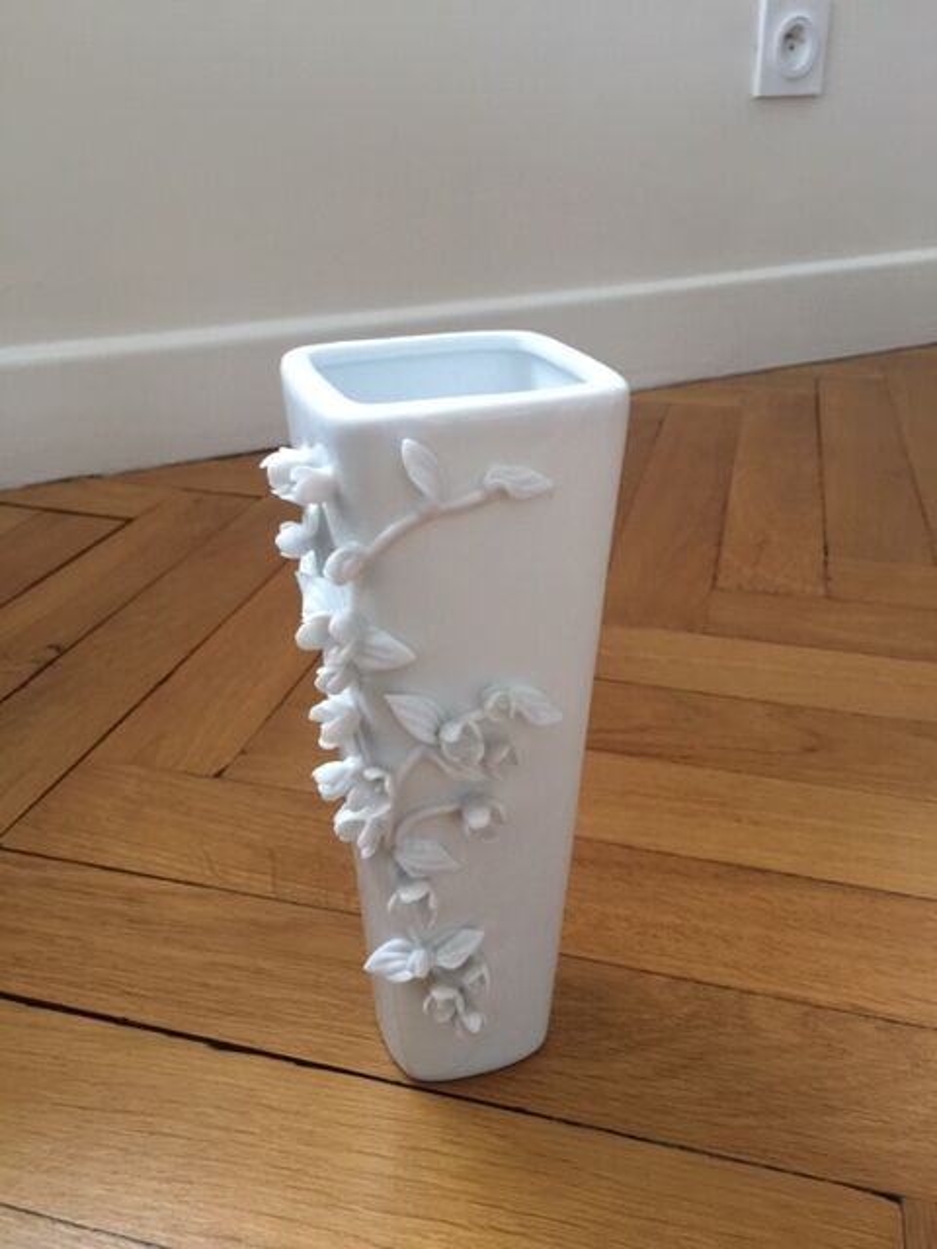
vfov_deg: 61.7
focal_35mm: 29
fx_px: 1047
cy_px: 624
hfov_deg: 48.2
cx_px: 468
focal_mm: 4.15
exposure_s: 1/8
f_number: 2.2
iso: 125
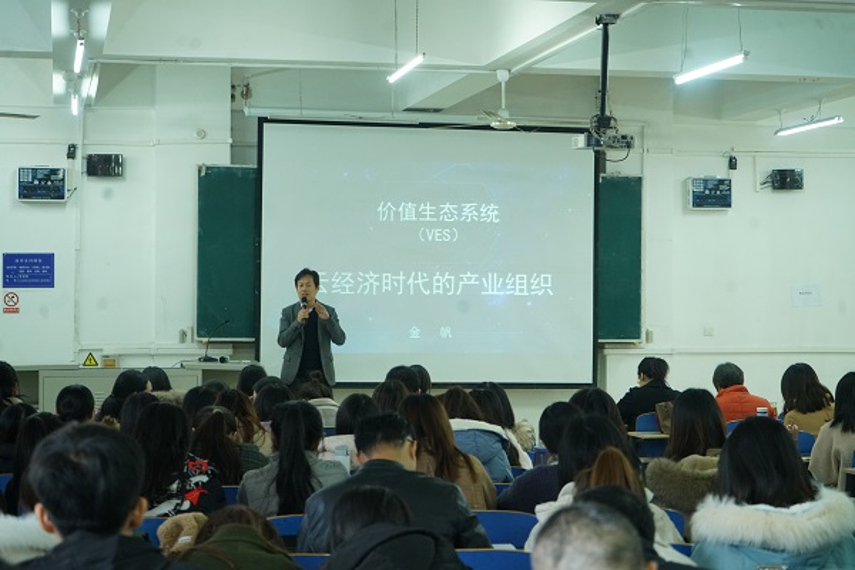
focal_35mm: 70
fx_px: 1662
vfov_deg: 19.5
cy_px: 285
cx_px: 428
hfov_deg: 28.8
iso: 4000
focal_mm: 70
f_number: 5.6
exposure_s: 1/80
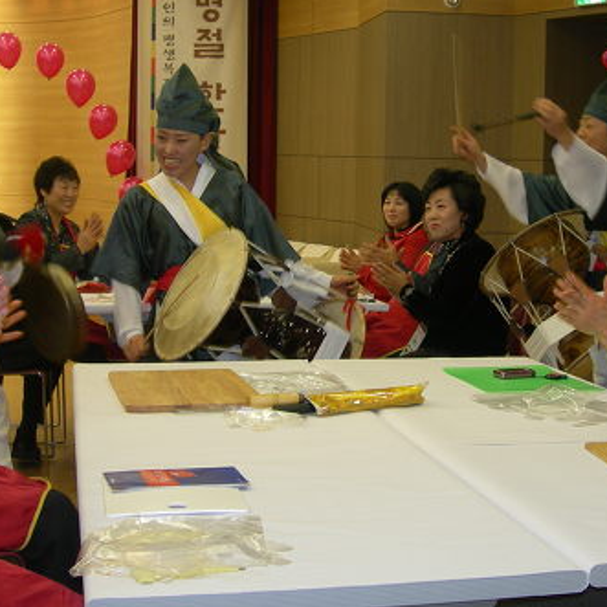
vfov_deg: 26.4
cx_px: 370
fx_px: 1290
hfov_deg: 26.4
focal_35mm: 65
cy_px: 213
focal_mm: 7.8
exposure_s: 1/30
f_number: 2.8
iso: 50
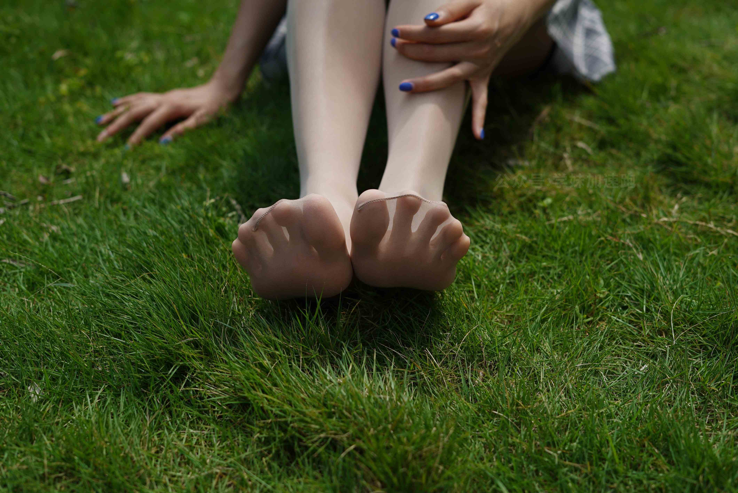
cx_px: 369
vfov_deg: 27.0
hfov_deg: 39.6
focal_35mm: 50
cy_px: 246
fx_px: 1026
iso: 64
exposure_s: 1/800
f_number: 4
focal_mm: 50
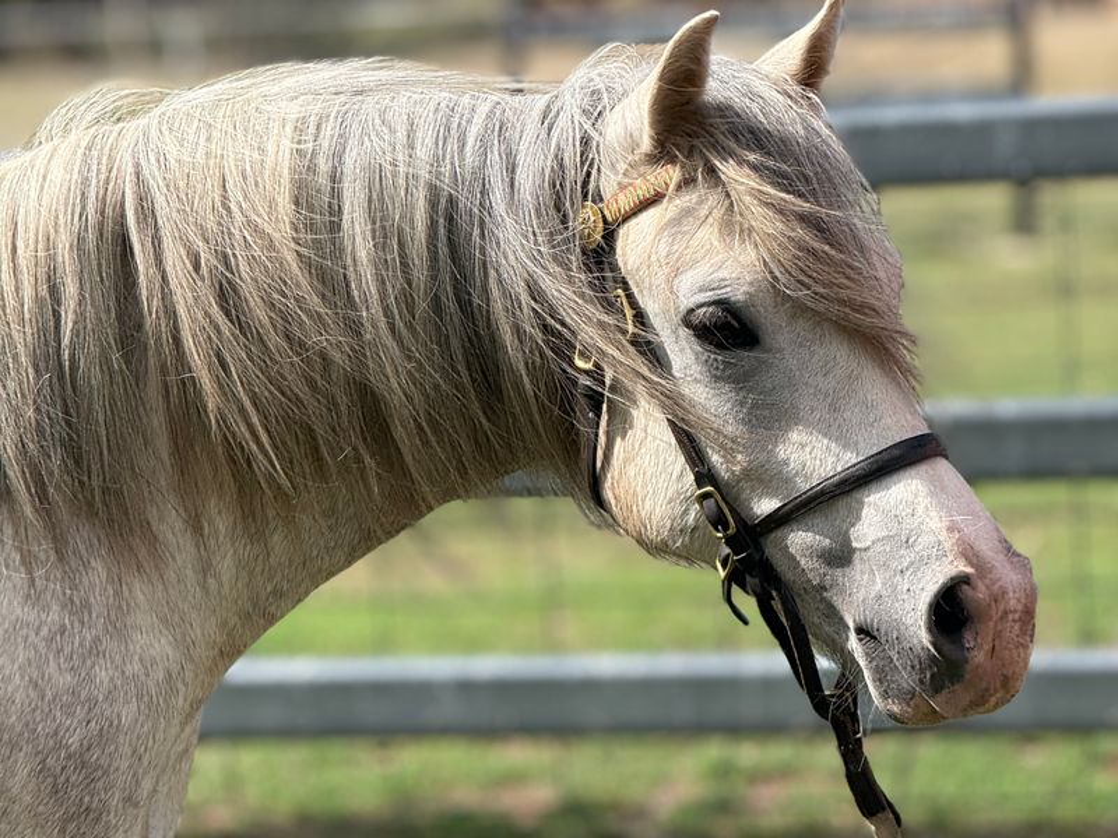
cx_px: 559
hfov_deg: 16.4
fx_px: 3876
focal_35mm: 120
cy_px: 419
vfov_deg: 12.3
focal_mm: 15.66
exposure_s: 1/870
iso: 50
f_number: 2.8
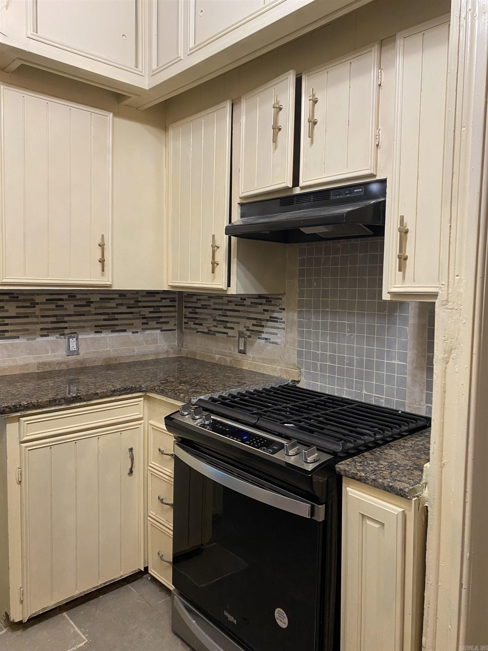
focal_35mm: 26
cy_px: 326
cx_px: 244
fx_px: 489
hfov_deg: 53.1
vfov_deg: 67.3
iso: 160
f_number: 1.8
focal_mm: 4.25
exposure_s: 1/60
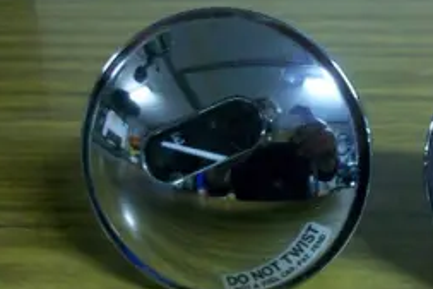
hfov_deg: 29.5
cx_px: 334
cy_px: 176
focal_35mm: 67
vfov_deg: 20.3
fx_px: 806
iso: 200
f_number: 2.8
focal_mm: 5.7
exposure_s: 1/8
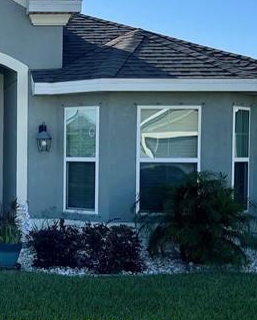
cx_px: -75
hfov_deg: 17.8
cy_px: 171
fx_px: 770
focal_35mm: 81
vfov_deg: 23.6
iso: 32
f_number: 1.6
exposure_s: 1/5376
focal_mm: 5.1
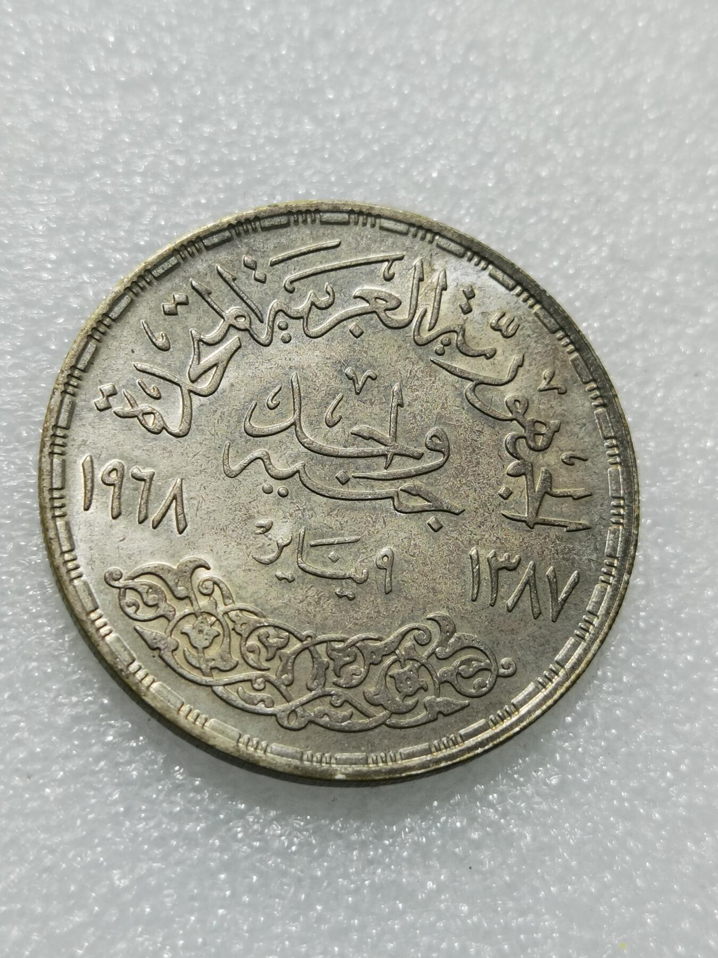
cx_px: 359
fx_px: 1715
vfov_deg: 31.2
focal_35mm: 62
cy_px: 479
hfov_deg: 23.7
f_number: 1.9
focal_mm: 6.67
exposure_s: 1/100
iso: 80
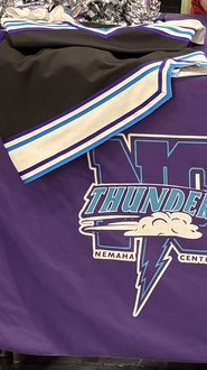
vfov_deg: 22.8
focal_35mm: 88
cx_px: 443
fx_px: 861
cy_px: -34
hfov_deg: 11.9
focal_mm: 5.96
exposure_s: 1/60
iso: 250
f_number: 1.6
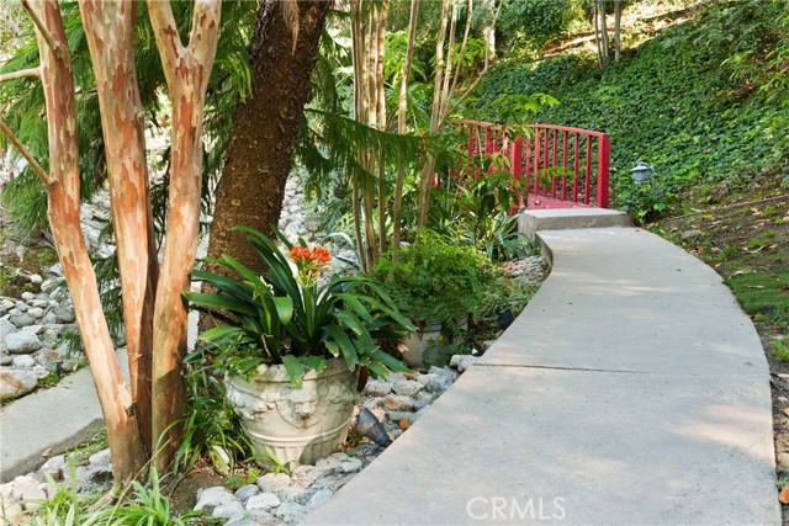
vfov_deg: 38.9
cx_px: 394
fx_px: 745
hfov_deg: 55.8
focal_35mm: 34
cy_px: 263
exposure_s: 1.5
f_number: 8
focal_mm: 34
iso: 80
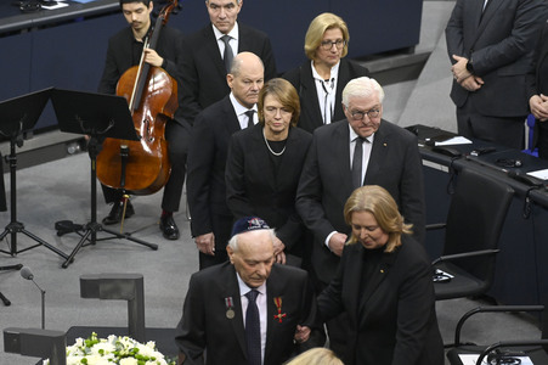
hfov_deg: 9.4
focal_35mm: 220
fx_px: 3346
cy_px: 182
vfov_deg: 6.2
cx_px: 274
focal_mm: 220
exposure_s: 1/500
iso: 10000
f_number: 5.6
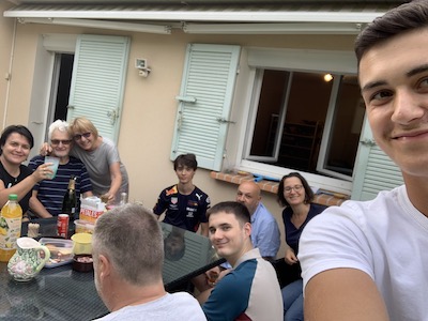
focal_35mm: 32
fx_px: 396
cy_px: 160
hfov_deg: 56.8
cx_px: 214
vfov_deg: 44.2
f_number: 2.2
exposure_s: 1/121
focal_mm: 2.87
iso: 25
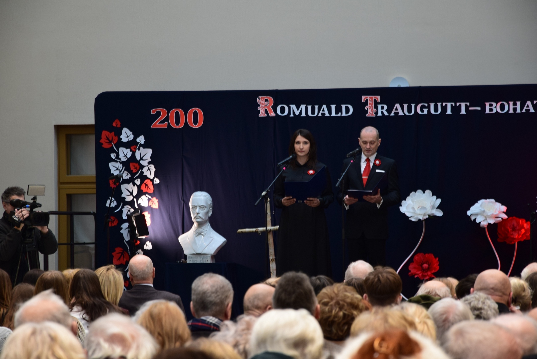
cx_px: 268
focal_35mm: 158
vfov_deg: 8.7
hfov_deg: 13.0
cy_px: 180
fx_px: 2350
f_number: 7.1
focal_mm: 105
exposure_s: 1/30
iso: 450
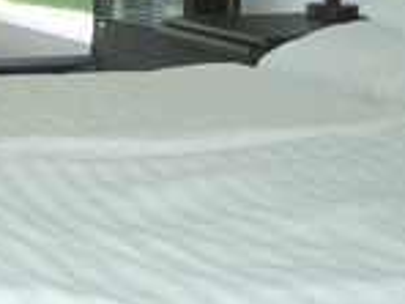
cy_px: -51
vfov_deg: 12.3
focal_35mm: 118
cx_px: 123
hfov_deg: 16.6
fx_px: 1381
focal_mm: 5.8
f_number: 2.6
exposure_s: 1/160
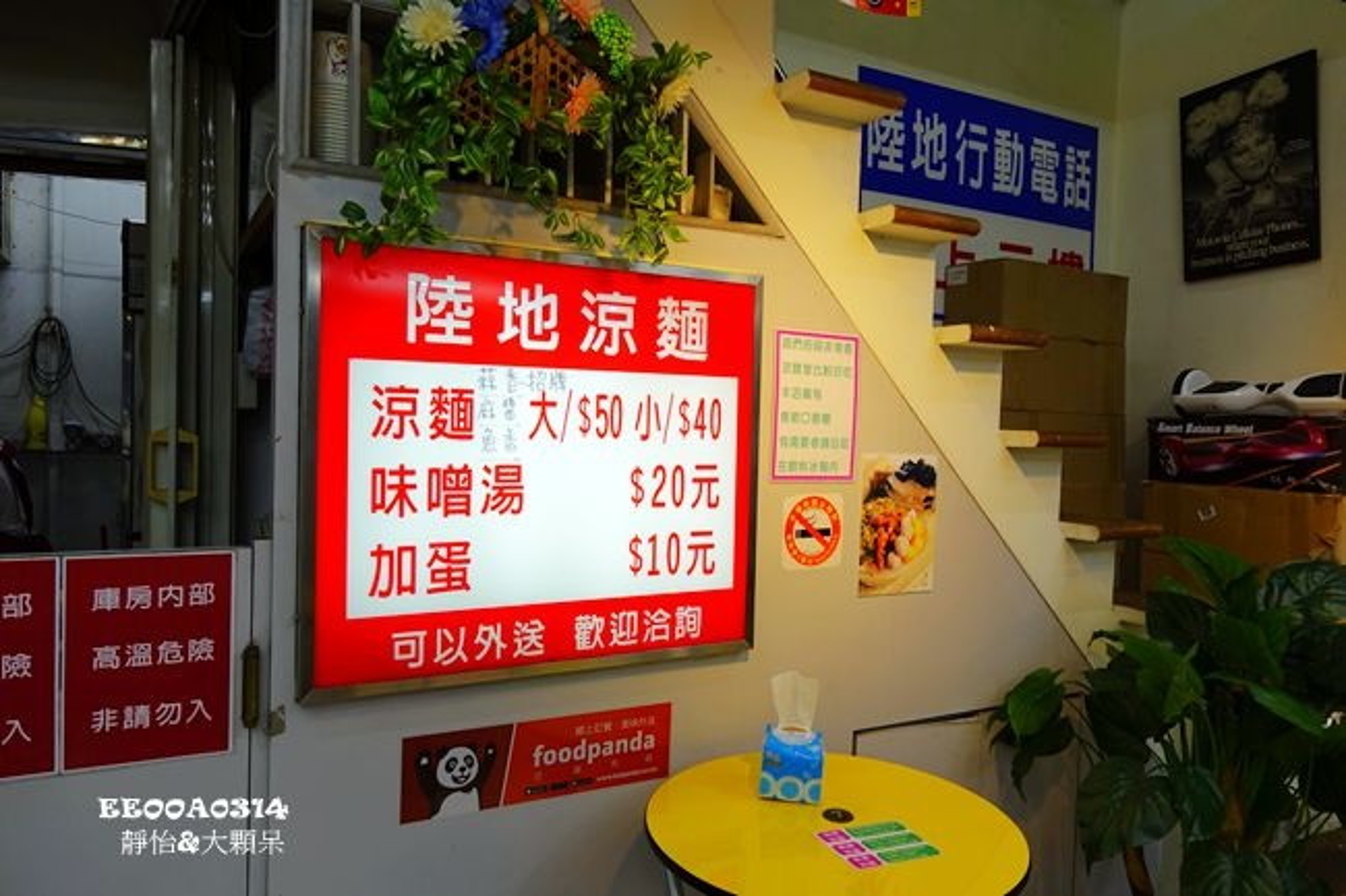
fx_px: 897
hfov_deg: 73.8
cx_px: 673
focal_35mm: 24
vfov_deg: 53.1
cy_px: 448
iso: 125
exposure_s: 1/80
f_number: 3.5
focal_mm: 8.8
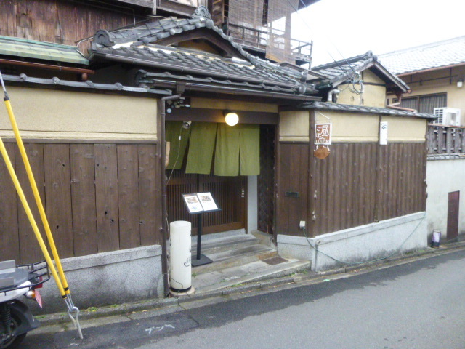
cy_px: 174
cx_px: 232
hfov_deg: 69.4
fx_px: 336
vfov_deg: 54.9
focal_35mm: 25
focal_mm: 4.5
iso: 1000
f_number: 3.1
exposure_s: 1/250
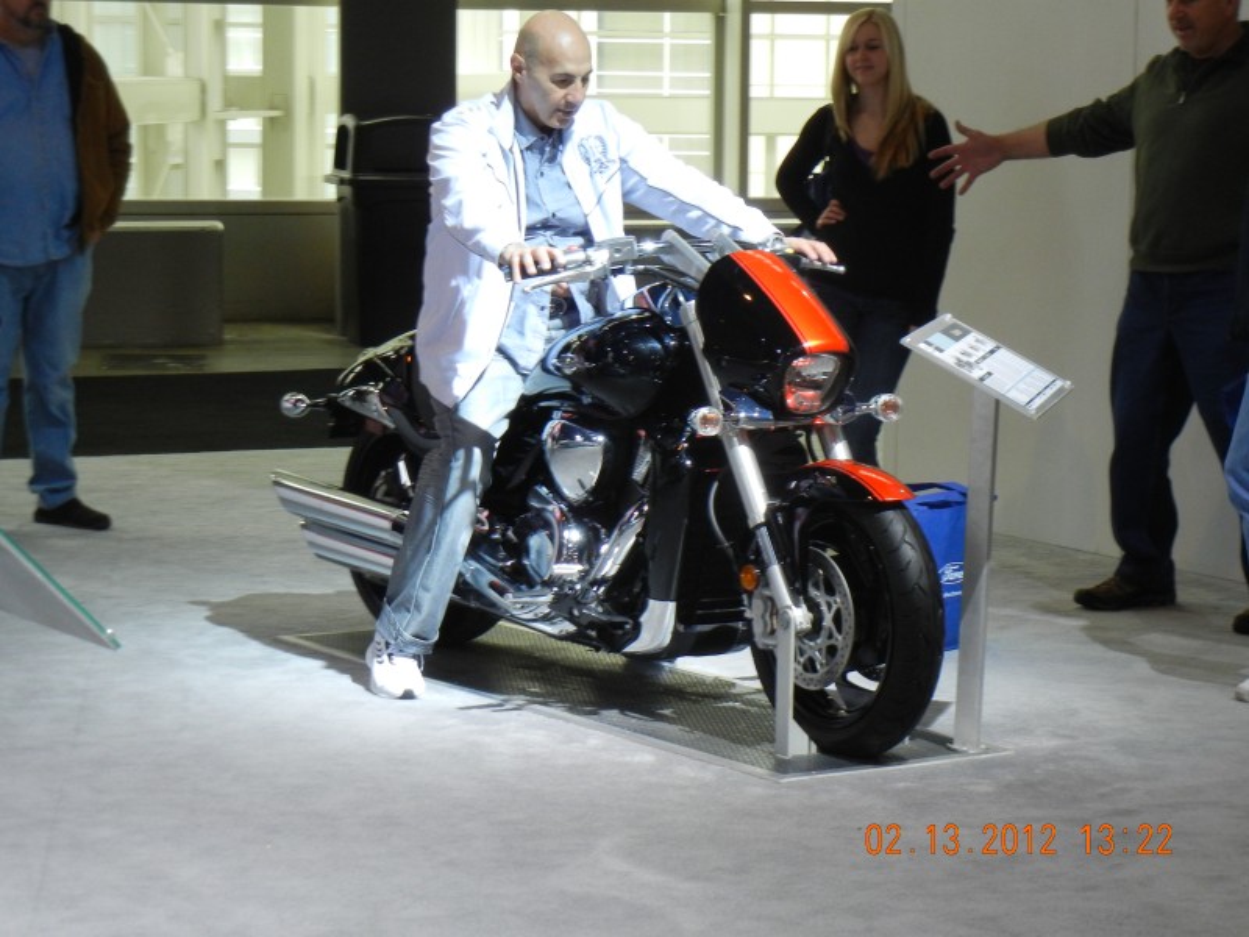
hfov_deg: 19.3
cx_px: 624
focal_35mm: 102
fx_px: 3680
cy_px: 468
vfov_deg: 14.5
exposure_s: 1/46.7
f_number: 4.5
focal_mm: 18.3
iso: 400
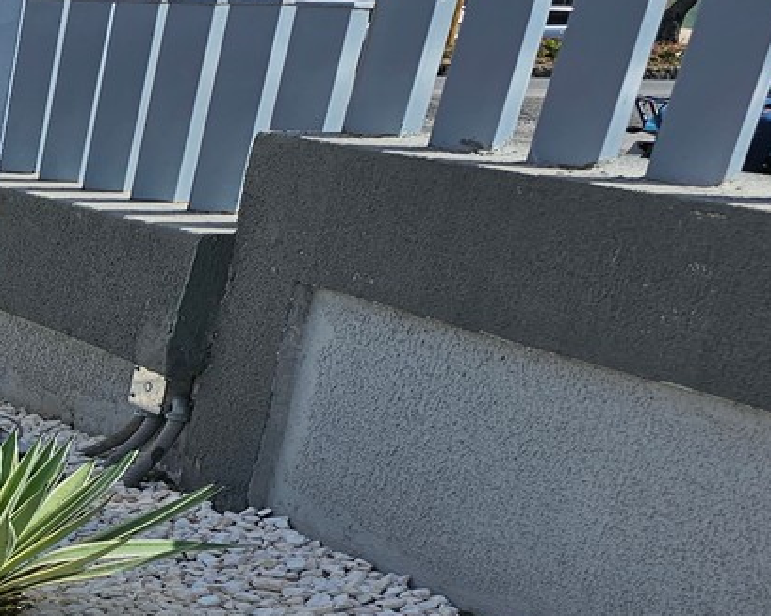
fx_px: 1802
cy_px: 480
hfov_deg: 21.1
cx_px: -320
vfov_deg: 19.2
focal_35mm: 79
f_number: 1.7
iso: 16
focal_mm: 6.3
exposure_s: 1/1476
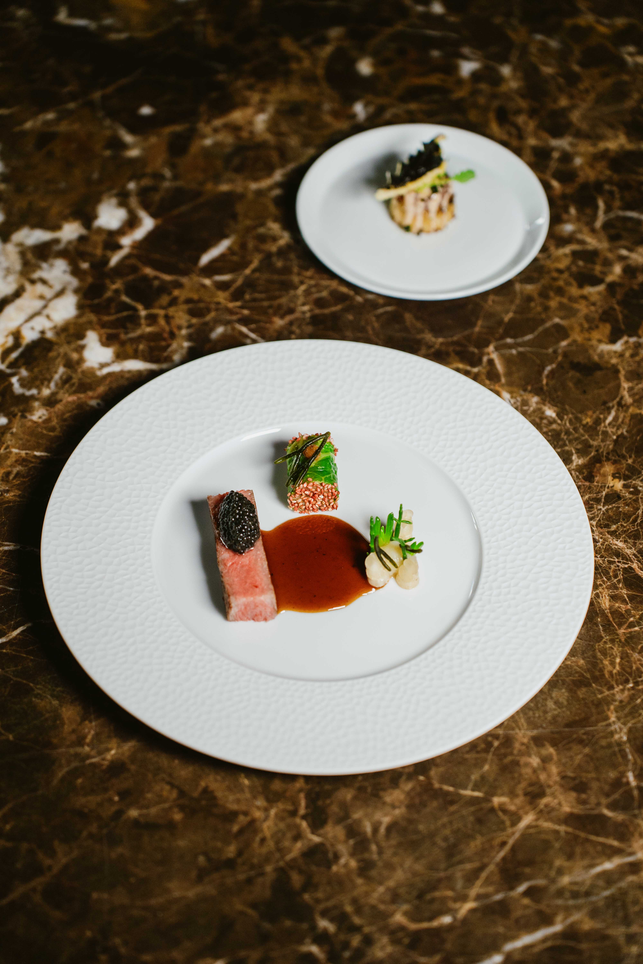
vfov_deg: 27.0
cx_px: 322
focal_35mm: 75
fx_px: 2009
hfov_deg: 18.2
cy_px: 482
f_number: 2.8
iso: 640
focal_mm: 75
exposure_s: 1/400
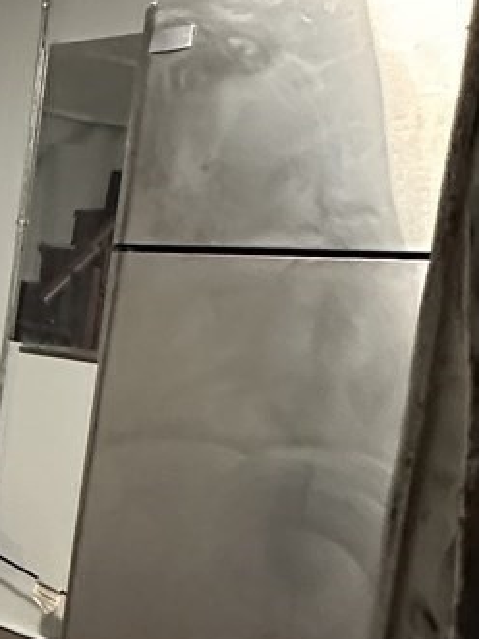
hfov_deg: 15.8
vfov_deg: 29.7
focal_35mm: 65
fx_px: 1200
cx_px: -564
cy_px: 390
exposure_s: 1/60
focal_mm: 2.22
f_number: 2.2
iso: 500
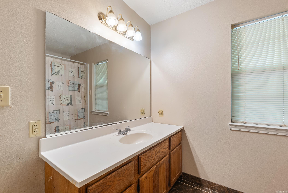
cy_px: 96
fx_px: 128
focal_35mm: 16
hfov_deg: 96.7
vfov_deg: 73.8
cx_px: 144
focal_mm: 16
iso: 250
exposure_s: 1/3
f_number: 9
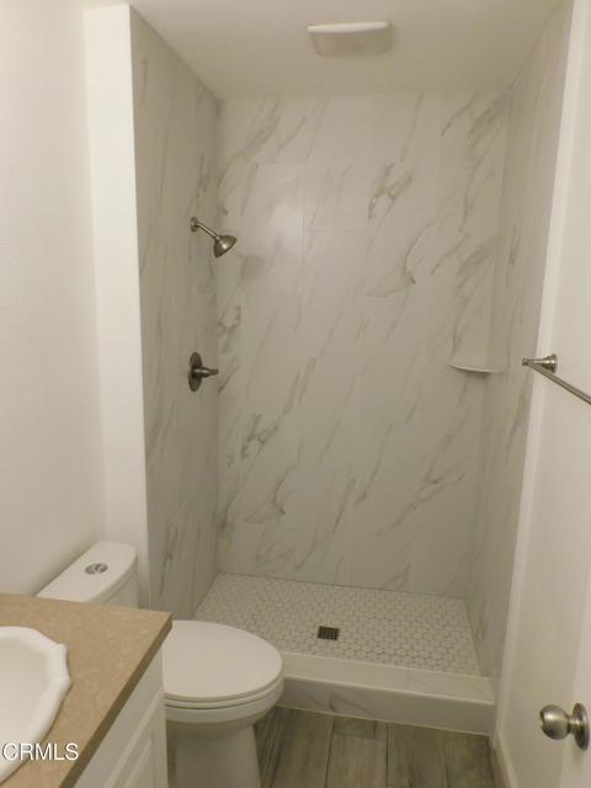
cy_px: 394
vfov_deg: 71.6
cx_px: 296
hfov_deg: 56.8
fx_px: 546
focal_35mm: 24
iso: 200
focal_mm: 4.3
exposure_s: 1/30
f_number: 3.3
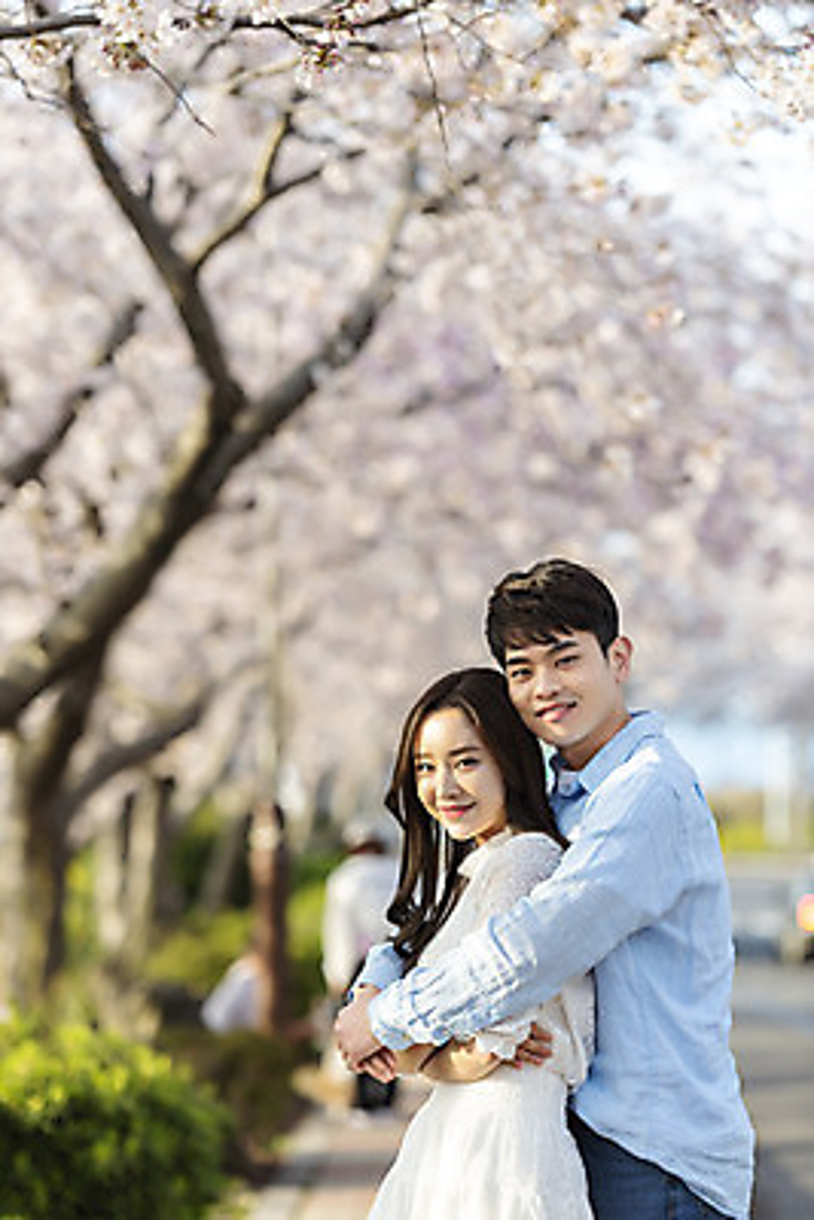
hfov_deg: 10.2
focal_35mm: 135
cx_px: 407
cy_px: 610
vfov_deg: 15.2
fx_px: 4574
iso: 100
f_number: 2.8
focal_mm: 135
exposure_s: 1/320
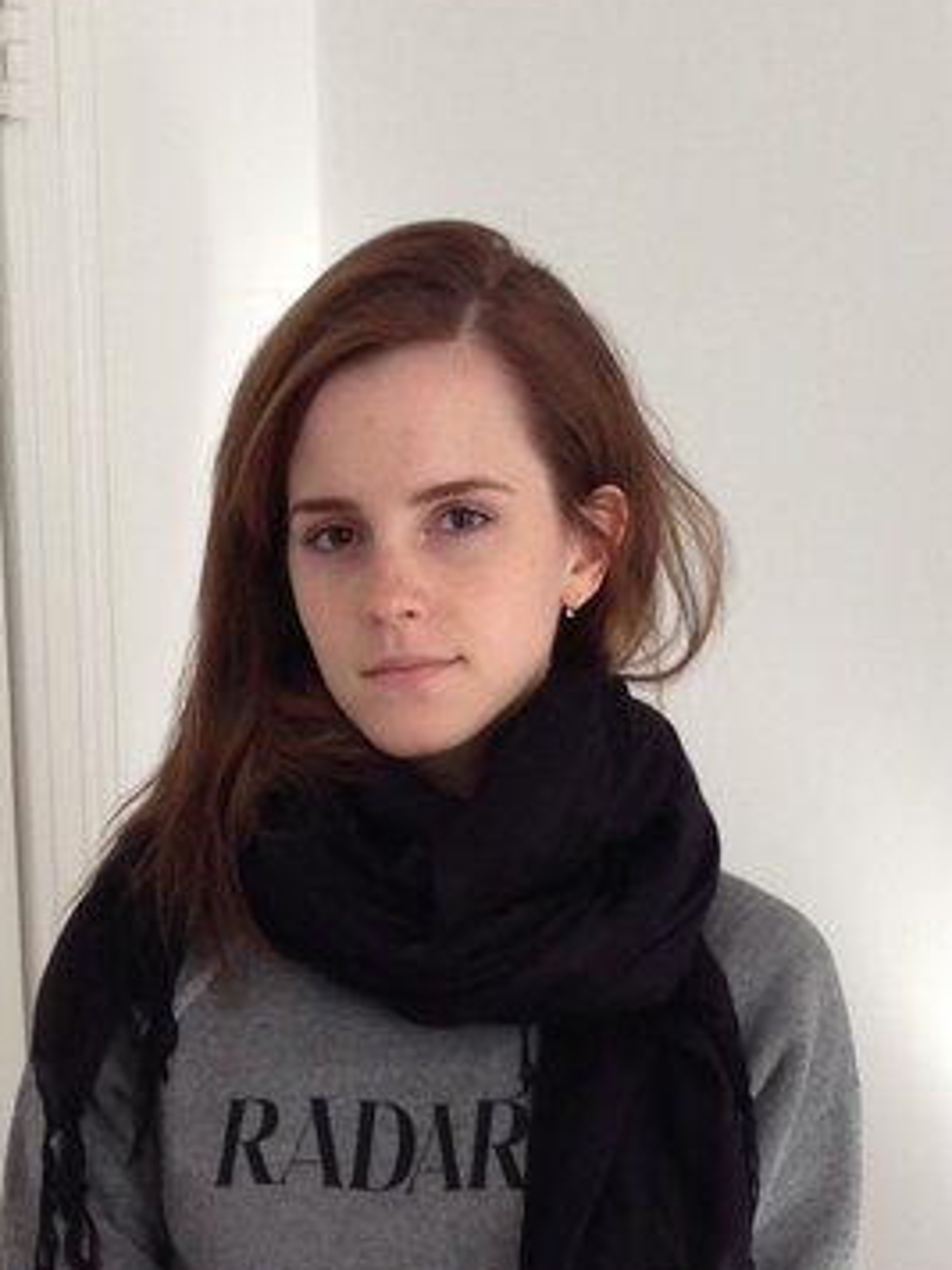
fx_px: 3667
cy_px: 1819
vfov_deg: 17.9
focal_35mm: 100
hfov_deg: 14.8
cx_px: 292
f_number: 2.4
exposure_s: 1/24
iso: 50
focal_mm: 4.12
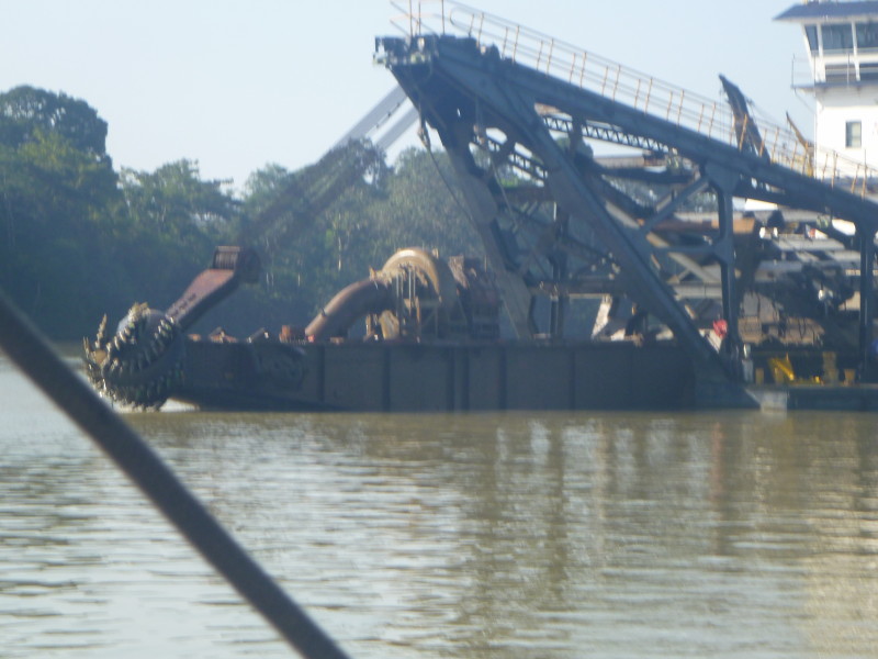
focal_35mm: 153
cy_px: 330
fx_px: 3881
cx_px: 439
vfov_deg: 9.7
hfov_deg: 12.9
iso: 100
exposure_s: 1/125
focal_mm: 22.8
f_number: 5.9
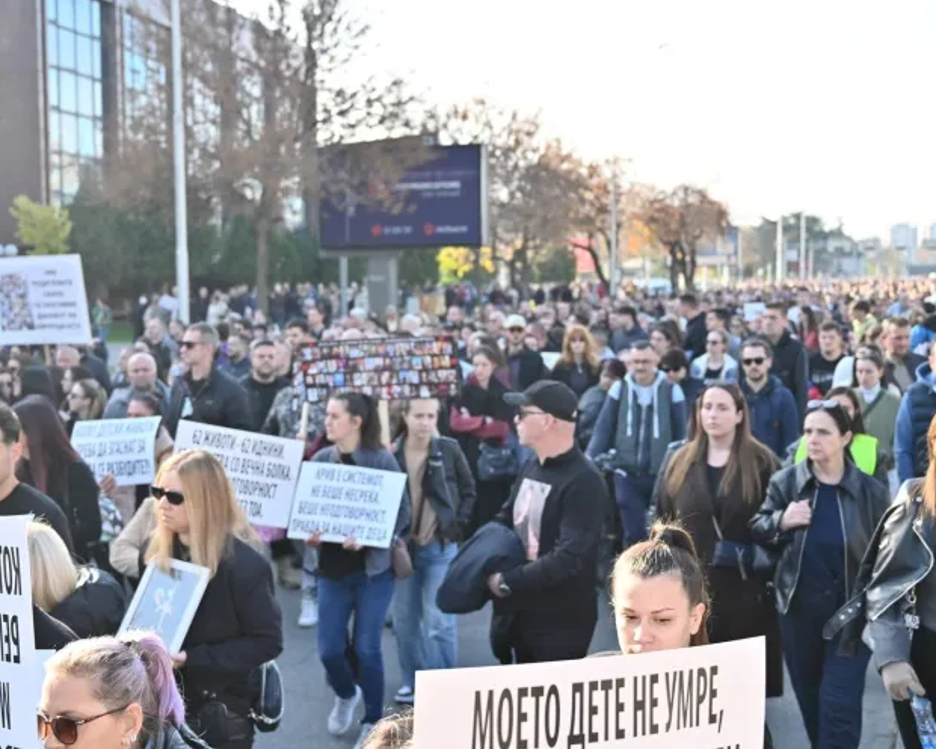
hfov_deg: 40.3
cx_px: 429
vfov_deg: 32.7
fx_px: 1274
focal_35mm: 46
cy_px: 378
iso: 400
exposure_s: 1/1000
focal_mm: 40
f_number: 4
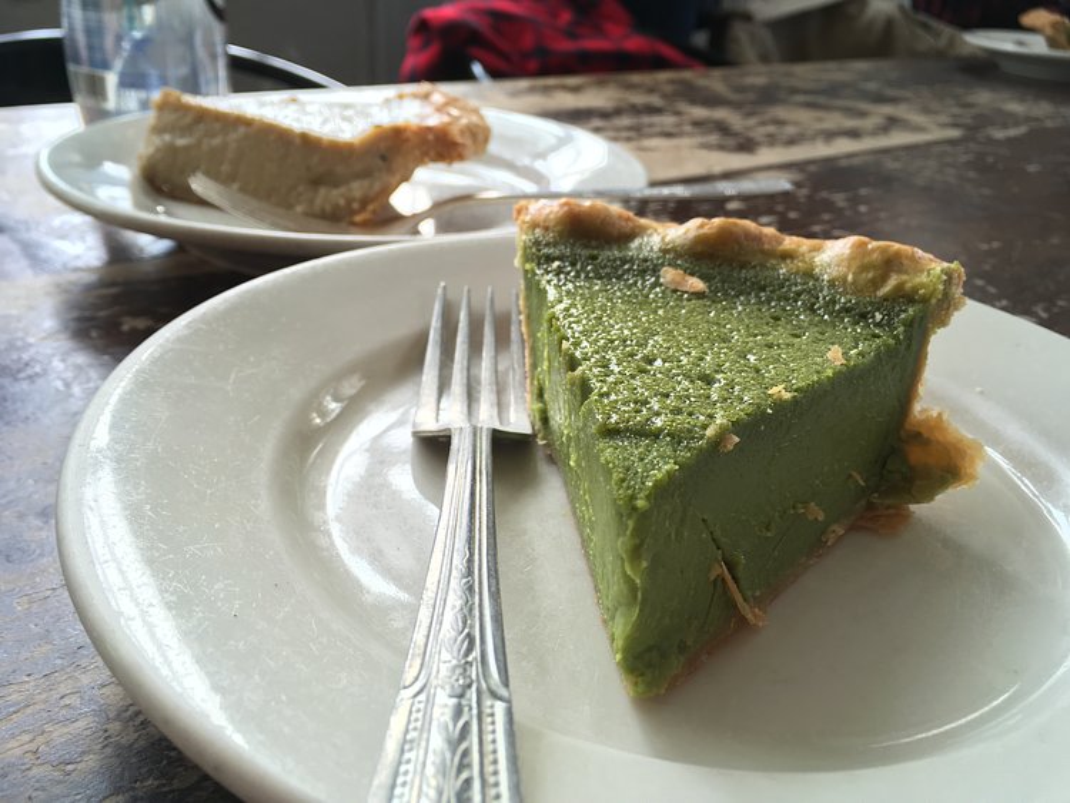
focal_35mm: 29
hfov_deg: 61.6
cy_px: 402
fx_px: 897
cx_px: 535
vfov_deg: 48.3
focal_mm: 4.15
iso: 32
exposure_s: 1/40
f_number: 2.2
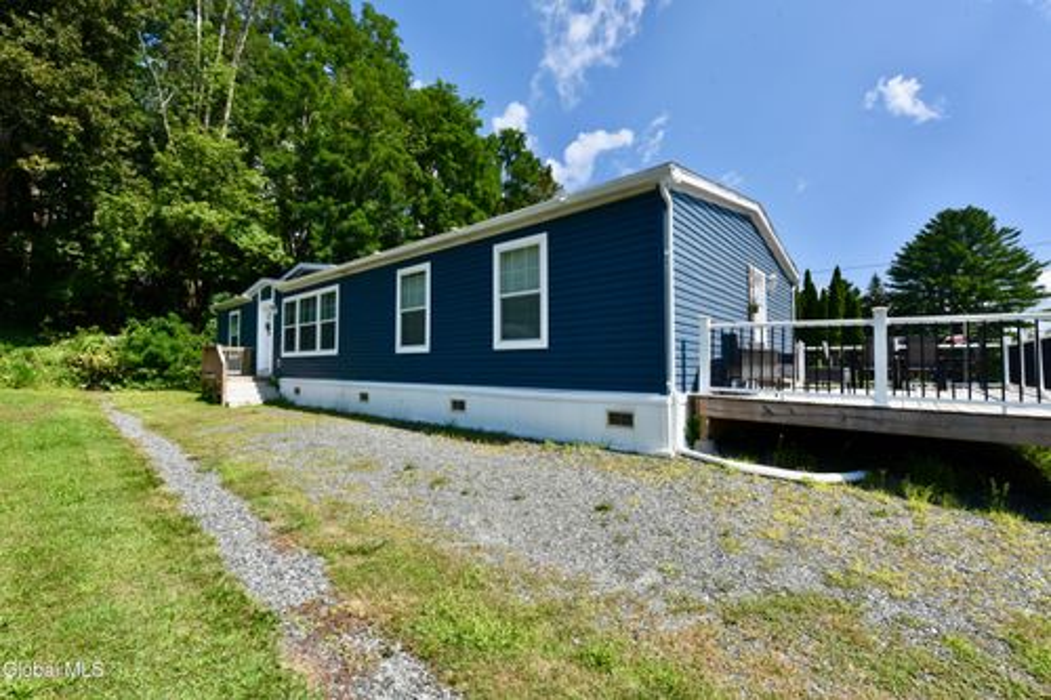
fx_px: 409
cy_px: 350
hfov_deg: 104.3
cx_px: 526
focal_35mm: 14
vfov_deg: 81.2
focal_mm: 14
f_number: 14
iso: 800
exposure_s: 1/800
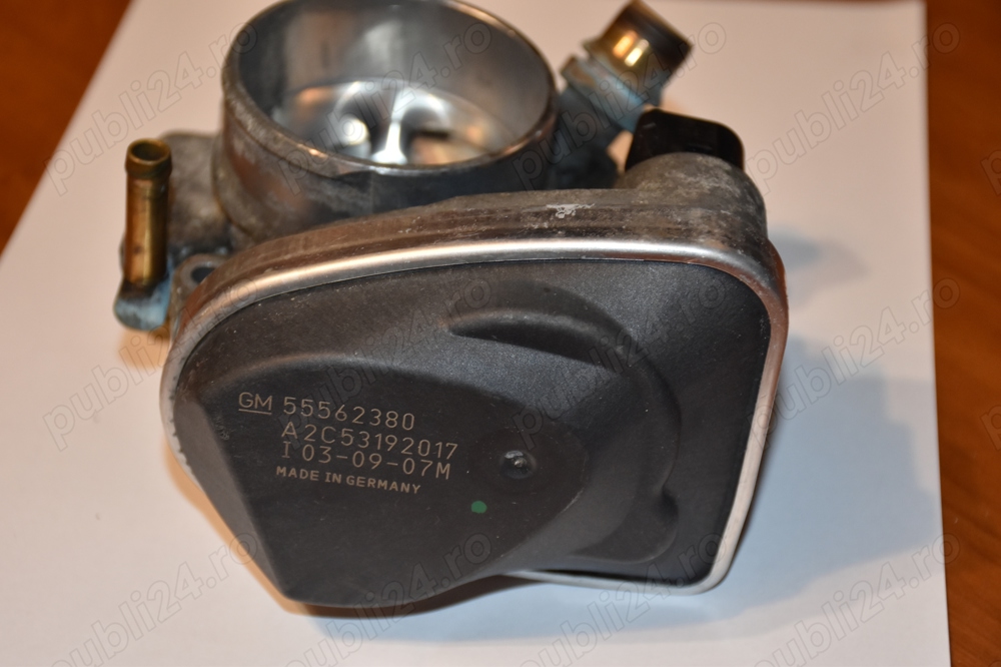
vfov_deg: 16.3
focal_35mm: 84
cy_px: 334
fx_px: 2335
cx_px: 500
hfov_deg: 24.2
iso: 1000
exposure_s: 1/60
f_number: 4.8
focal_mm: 56
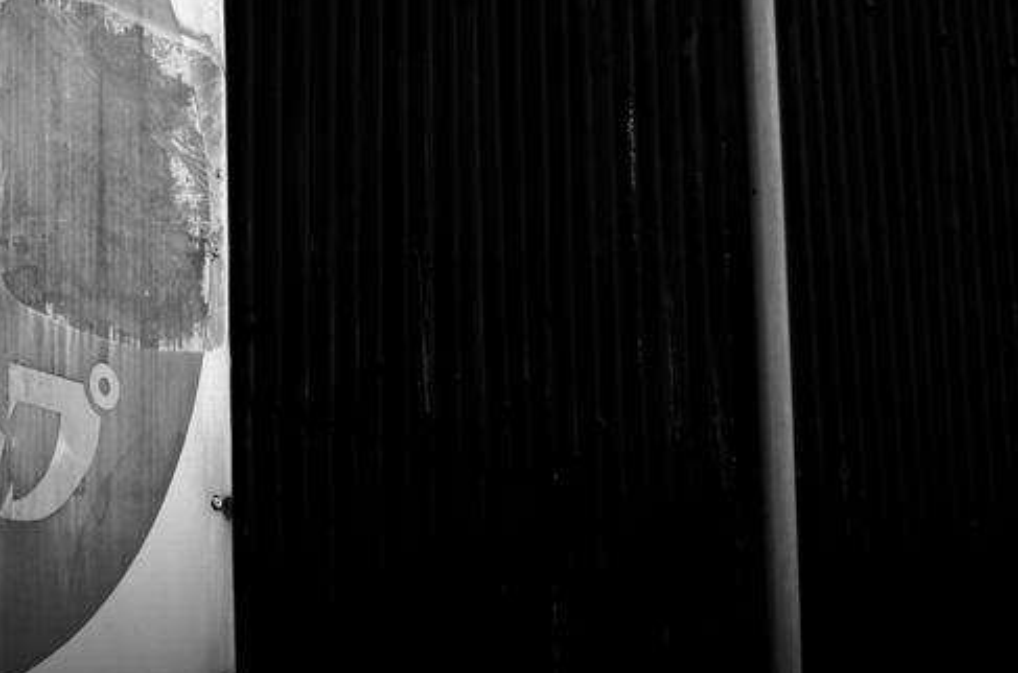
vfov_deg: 6.2
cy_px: 56
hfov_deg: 9.3
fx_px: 6233
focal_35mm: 221
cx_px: 452
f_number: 4
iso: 100
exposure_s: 1/400
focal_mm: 70
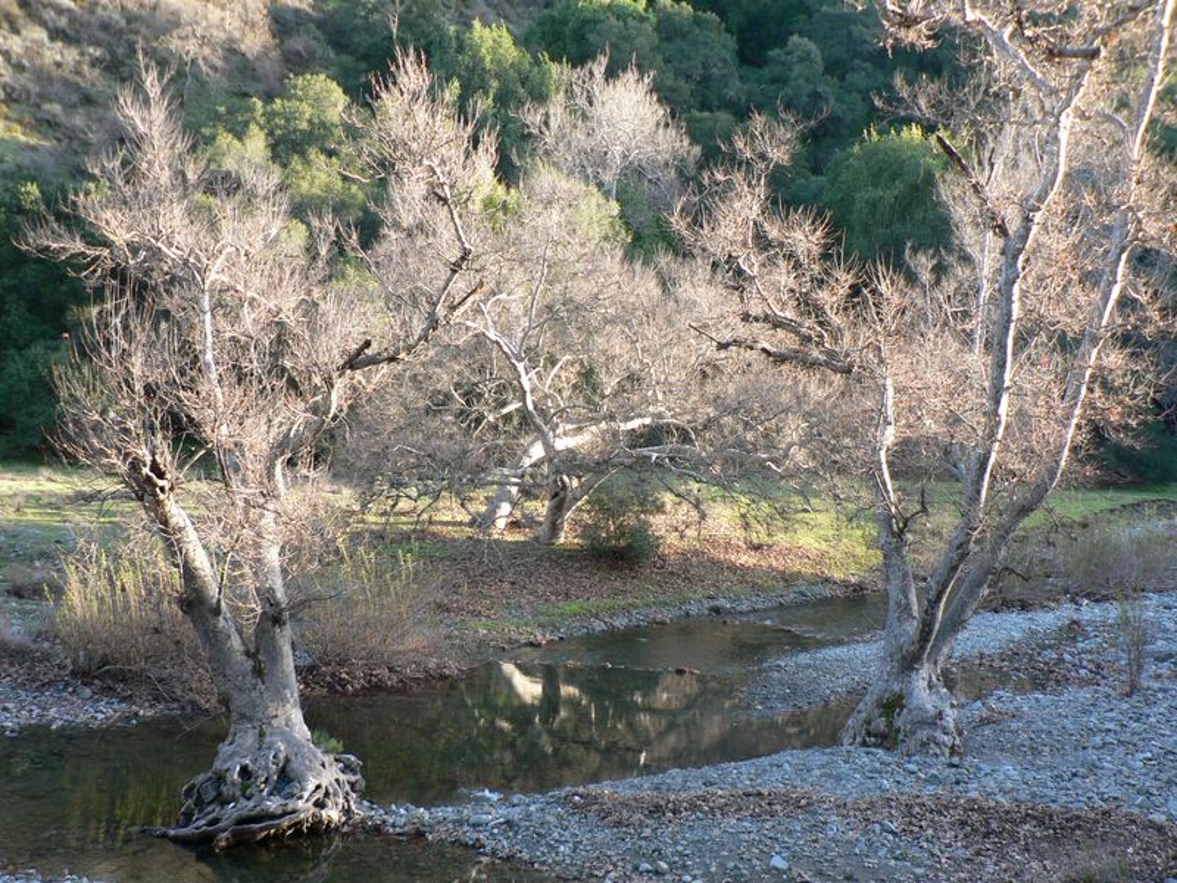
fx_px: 1224
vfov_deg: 39.7
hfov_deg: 51.4
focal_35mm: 36
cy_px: 442
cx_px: 588
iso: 80
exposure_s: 1/50
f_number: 2.8
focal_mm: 6
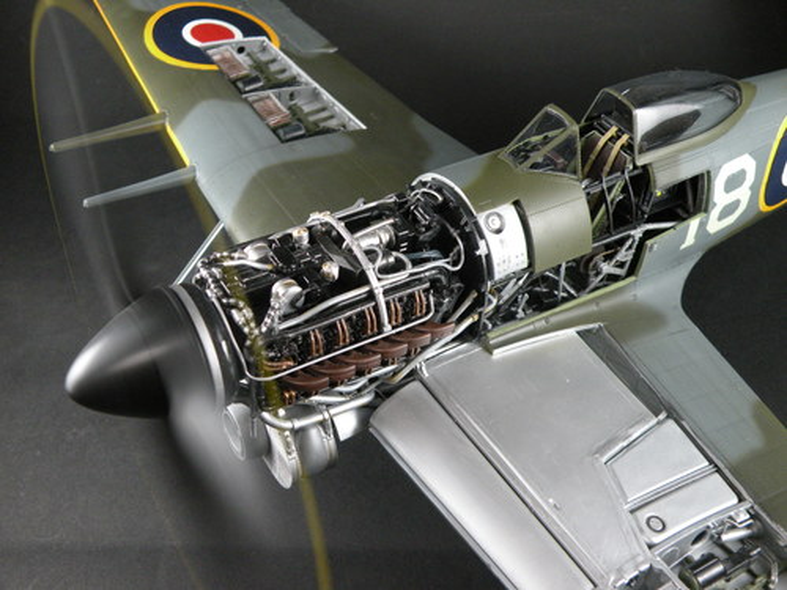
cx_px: 394
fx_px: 955
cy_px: 295
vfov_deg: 34.3
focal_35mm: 42
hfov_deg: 44.8
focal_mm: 7.4
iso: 249
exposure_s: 1/60
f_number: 3.2
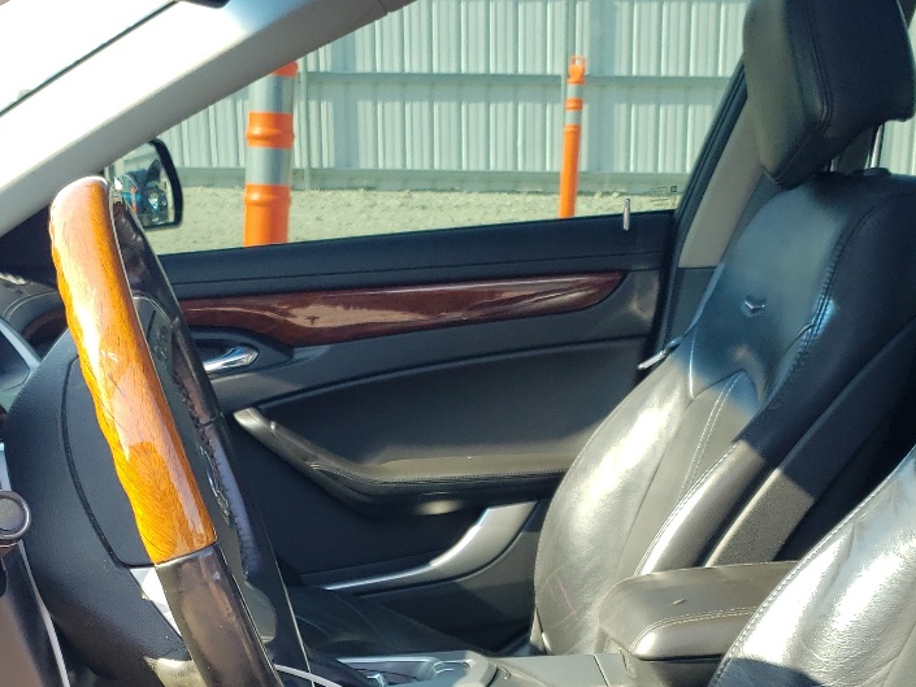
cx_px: 322
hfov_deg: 32.5
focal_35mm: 59
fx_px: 1562
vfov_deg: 23.8
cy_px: 686
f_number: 1.5
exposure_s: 1/357
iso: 50
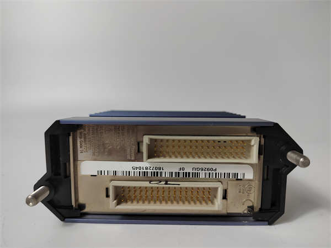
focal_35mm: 23
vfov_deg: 58.9
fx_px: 220
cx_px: 166
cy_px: 124
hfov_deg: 73.9
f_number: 1.9
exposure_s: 1/120
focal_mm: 5.52
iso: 353
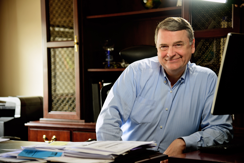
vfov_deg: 17.5
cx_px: 122
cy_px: 82
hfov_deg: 26.0
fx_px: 529
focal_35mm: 78
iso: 250
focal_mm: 78
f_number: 4
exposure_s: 1/50
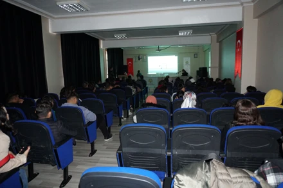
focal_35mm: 24
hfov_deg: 73.8
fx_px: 189
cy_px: 94
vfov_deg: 53.1
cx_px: 142
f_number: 3.5
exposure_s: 1/60
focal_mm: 16
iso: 3200
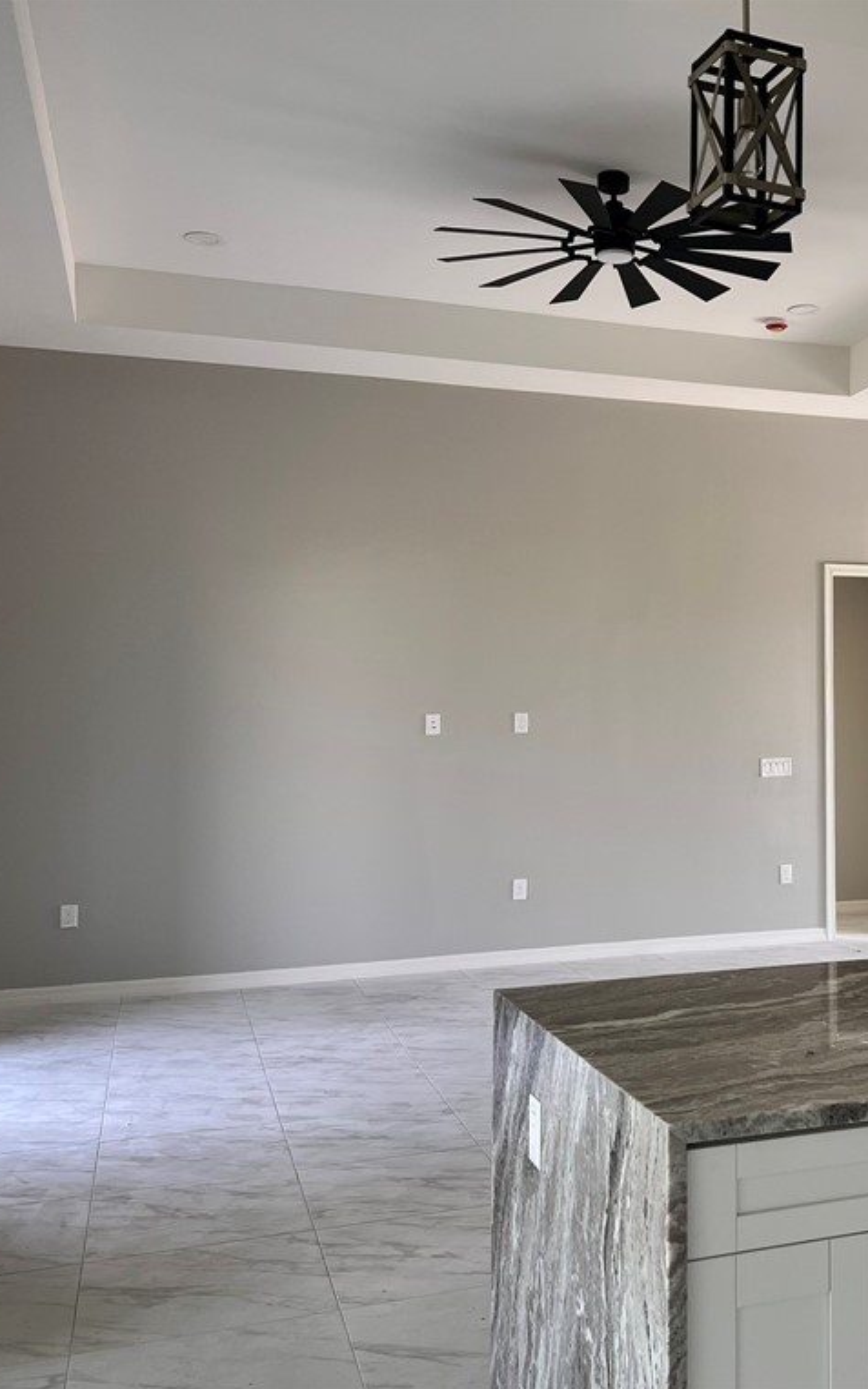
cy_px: 695
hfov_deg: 33.2
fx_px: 1400
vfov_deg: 52.7
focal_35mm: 37
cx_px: 730
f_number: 1.5
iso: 80
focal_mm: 5.7
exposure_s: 1/121
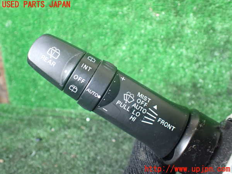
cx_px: 116
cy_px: 87
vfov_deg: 46.8
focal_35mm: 30
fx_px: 201
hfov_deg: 60.0
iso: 800
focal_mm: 5.4
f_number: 2.3
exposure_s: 1/80
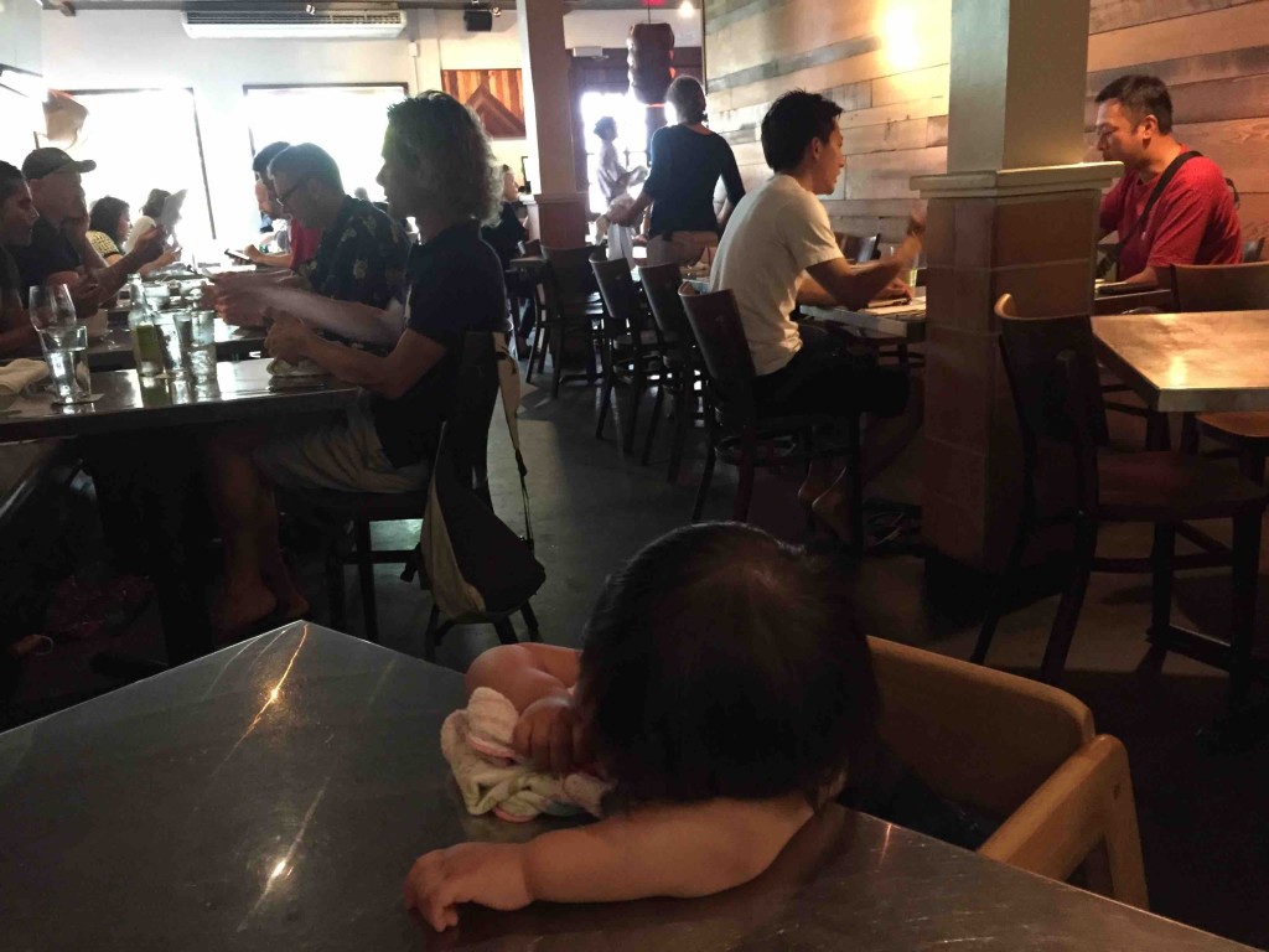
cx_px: 634
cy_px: 476
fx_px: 1063
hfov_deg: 61.7
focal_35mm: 29
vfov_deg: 48.2
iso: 400
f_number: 2.2
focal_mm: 4.15
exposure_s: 1/15
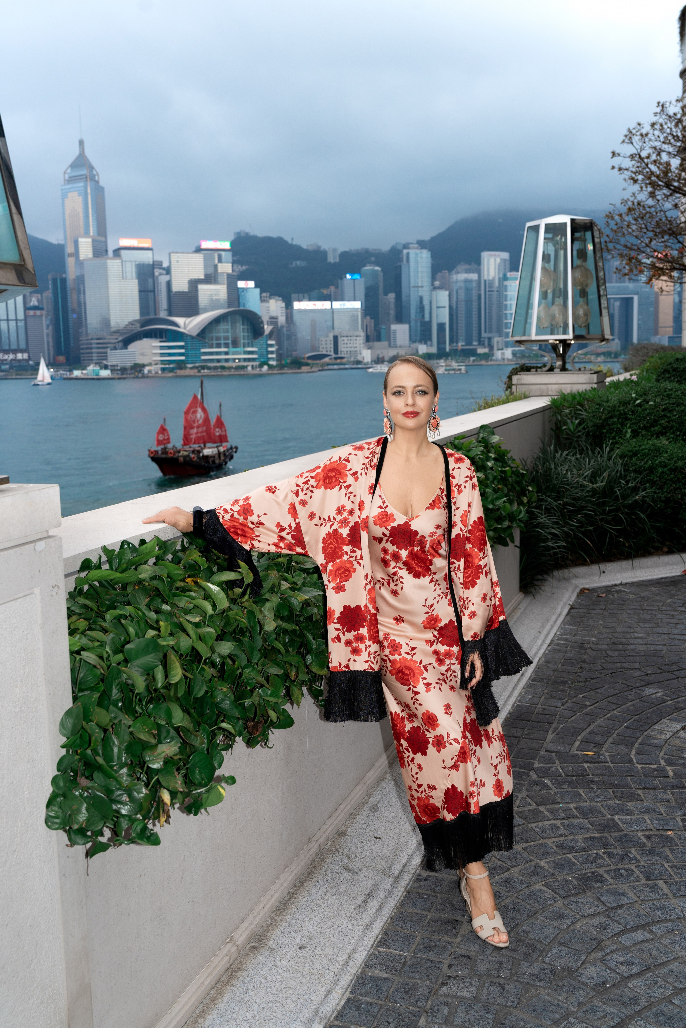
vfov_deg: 54.4
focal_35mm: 35
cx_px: 343
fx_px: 1000
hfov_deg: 37.9
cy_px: 514
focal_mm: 35
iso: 320
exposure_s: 1/250
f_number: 5.6
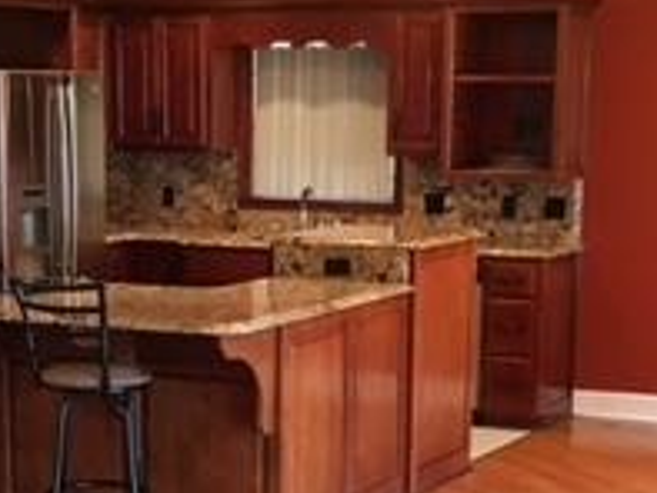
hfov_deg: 20.8
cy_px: 503
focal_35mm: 94
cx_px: 237
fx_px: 1785
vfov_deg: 15.4
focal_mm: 4.15
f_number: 2.2
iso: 160
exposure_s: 1/30
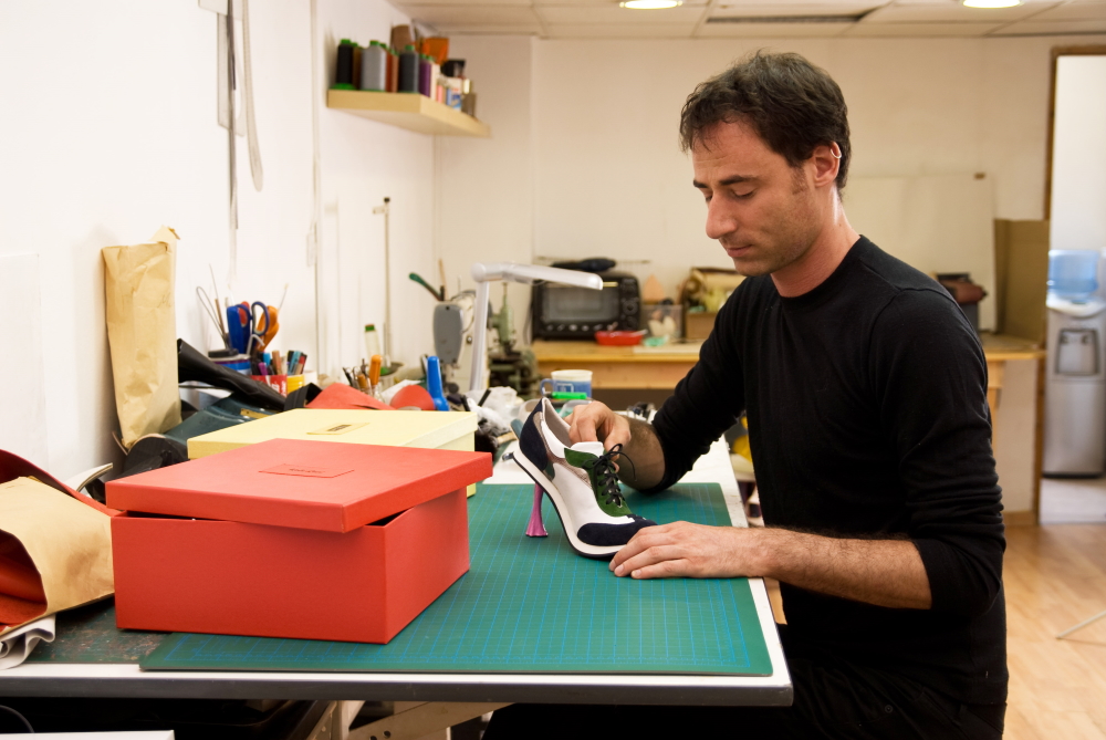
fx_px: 1476
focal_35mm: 48
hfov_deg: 41.1
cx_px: 553
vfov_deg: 28.1
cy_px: 370
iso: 100
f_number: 3.5
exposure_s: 1/20
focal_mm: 32
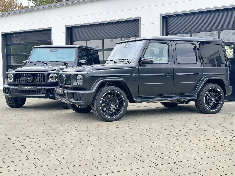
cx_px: 118
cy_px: 88
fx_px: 326
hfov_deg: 39.7
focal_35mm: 48
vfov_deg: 30.3
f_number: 1.78
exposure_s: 1/141
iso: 64
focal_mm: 6.86
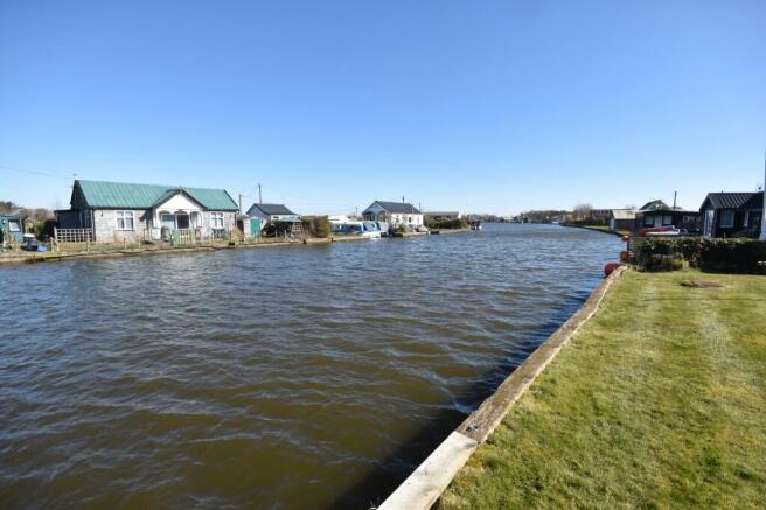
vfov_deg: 77.3
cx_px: 383
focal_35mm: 15
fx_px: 319
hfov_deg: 100.4
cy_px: 255
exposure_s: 1/320
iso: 200
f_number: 9
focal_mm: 10
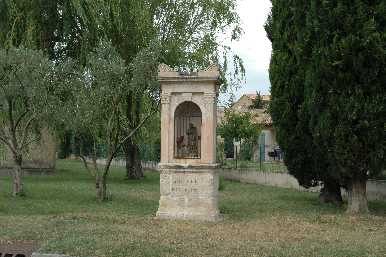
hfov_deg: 35.1
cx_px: 193
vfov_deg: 23.7
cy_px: 128
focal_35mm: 57
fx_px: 611
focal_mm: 38
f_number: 9
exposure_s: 1/320
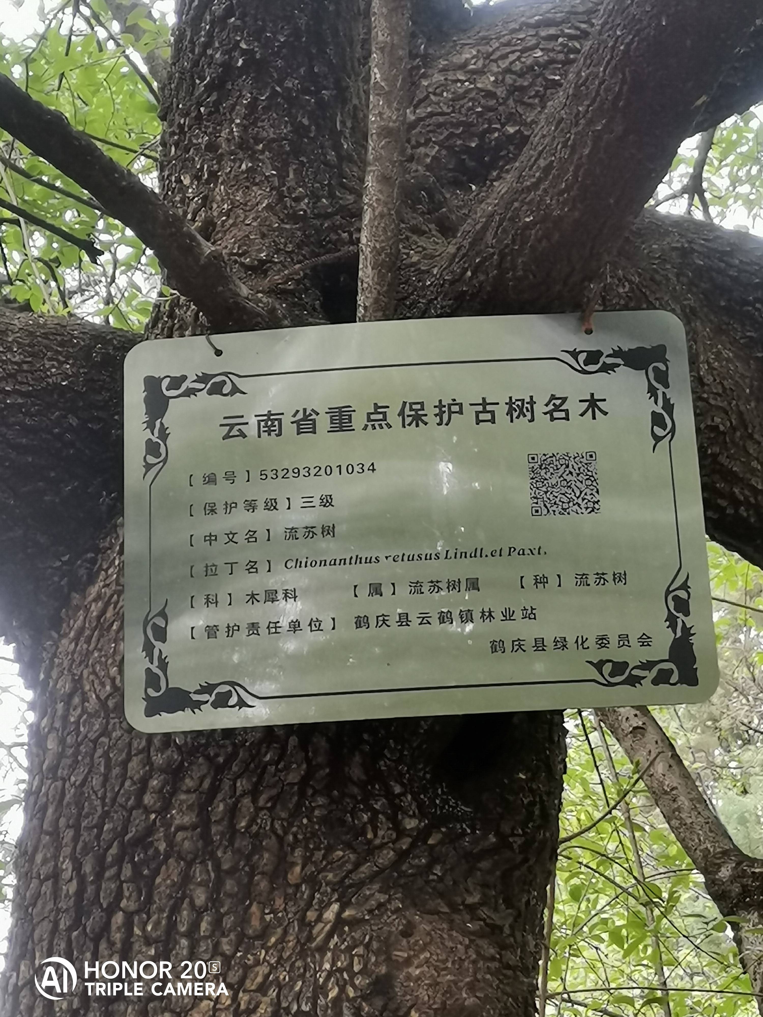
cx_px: 382
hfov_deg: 16.2
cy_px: 508
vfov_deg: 21.5
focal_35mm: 91
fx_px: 2674
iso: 80
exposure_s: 1/120
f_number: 1.8
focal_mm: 4.75
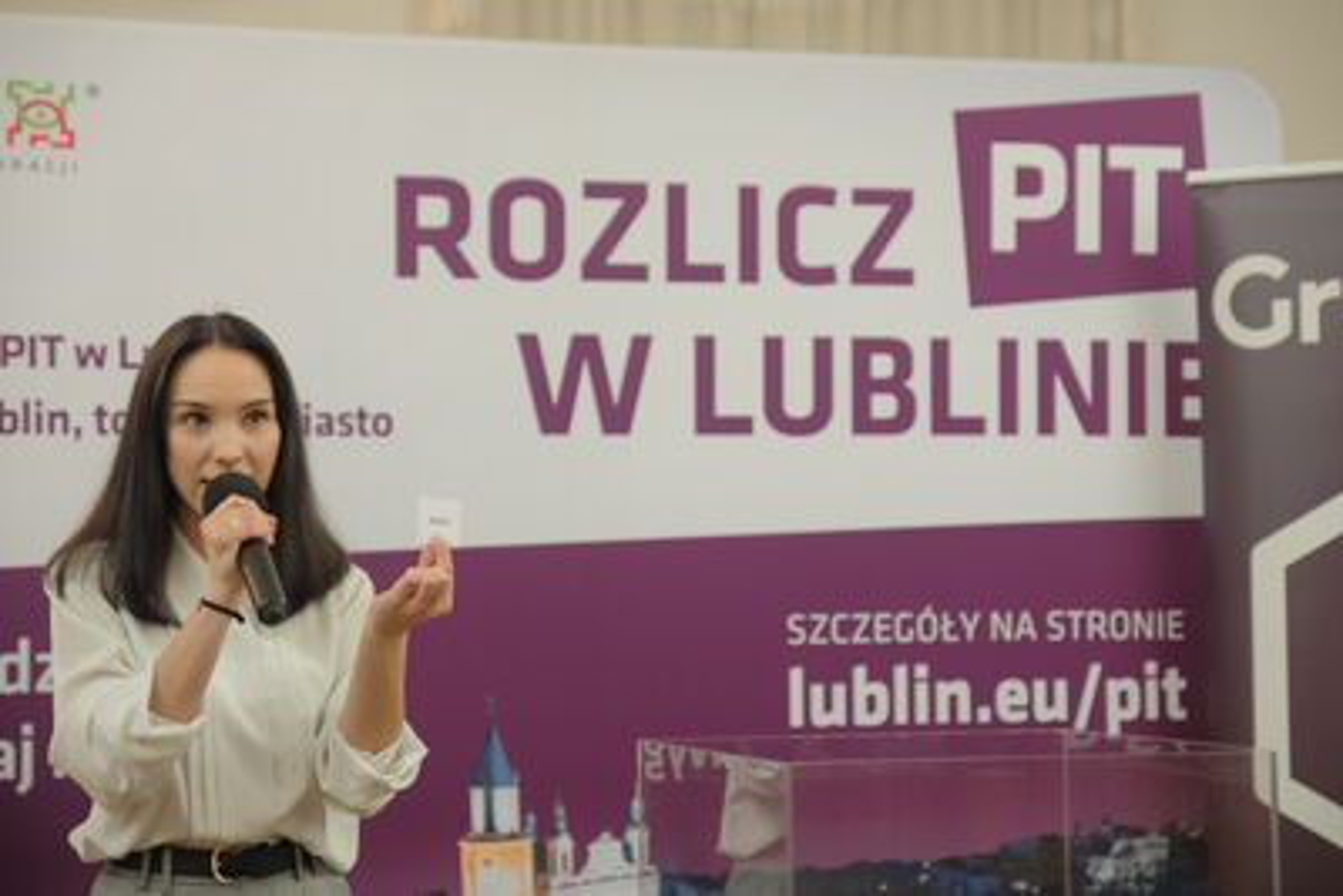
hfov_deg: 24.5
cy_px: 448
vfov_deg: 16.5
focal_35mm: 83
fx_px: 3097
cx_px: 672
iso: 3200
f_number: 2.8
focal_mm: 55
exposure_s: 1/200
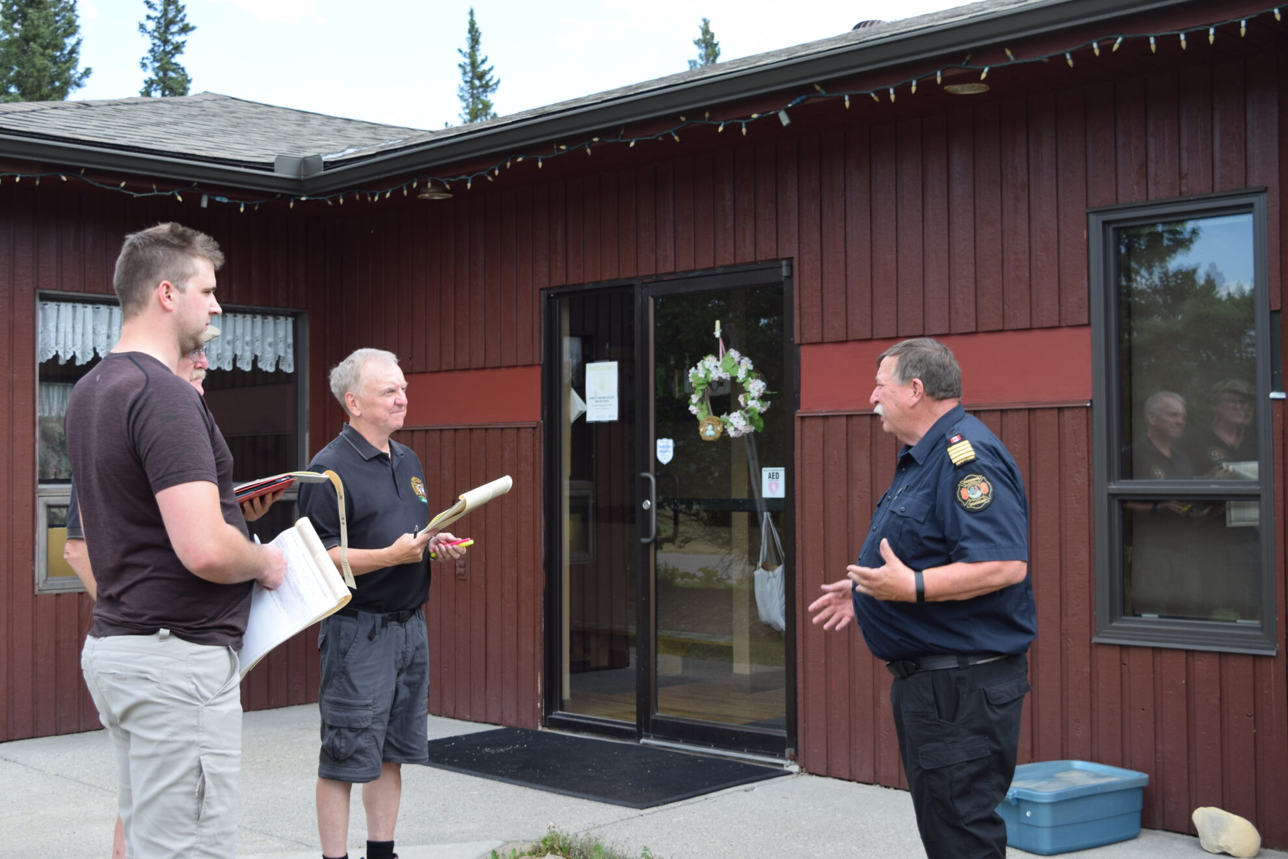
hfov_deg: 42.3
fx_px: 1664
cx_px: 644
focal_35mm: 46
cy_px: 430
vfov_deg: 28.9
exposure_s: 1/125
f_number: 5.6
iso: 100
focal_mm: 31
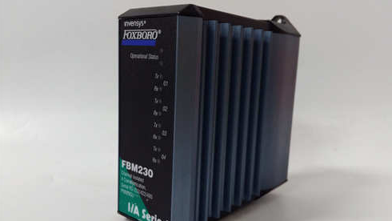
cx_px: 198
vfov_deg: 39.0
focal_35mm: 30
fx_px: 312
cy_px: 117
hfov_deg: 64.3
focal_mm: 3.79
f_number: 2
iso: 425
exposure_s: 1/30
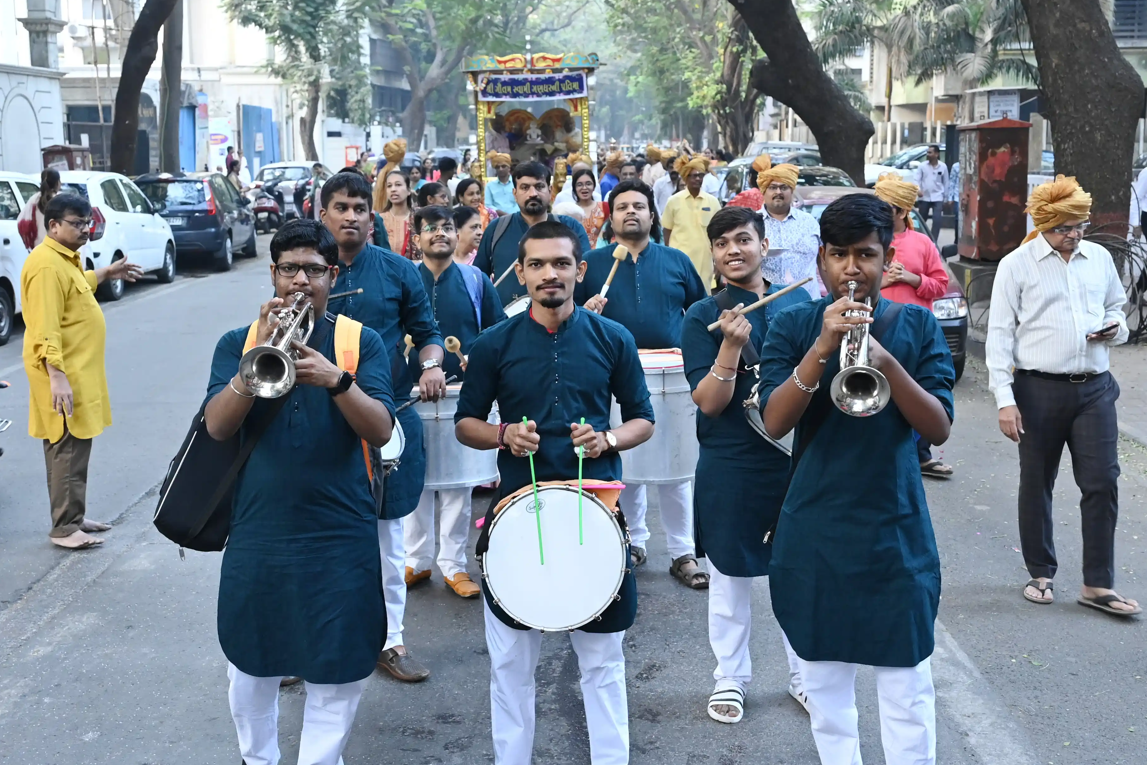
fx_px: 1338
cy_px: 365
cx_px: 564
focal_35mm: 42
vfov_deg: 31.9
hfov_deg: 46.4
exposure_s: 1/125
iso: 2500
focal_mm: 26
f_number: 4
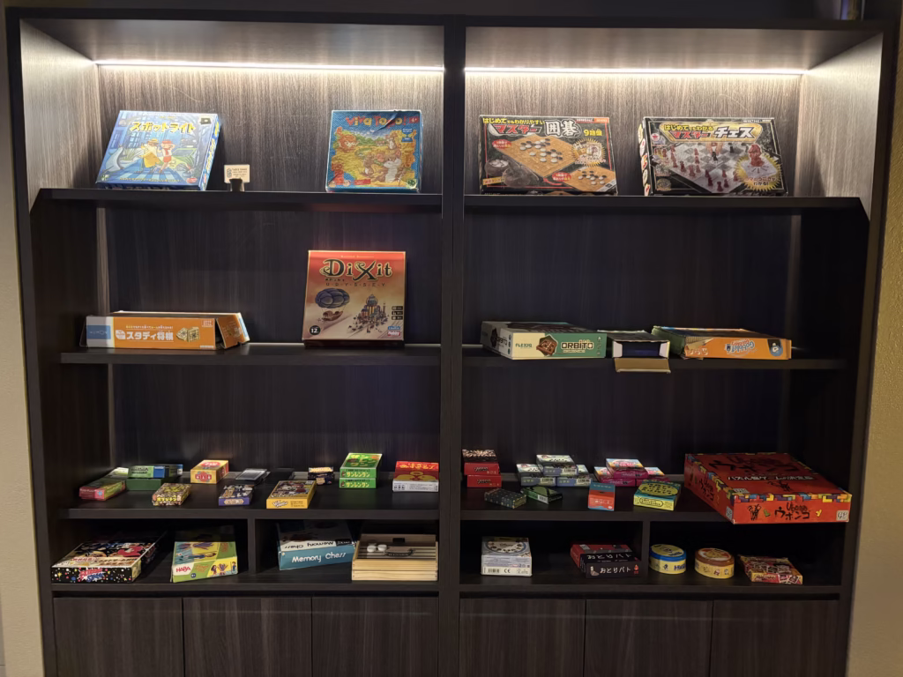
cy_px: 338
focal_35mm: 26
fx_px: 678
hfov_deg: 67.3
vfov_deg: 53.1
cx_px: 452
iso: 800
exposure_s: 1/30
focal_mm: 5.96
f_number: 1.6
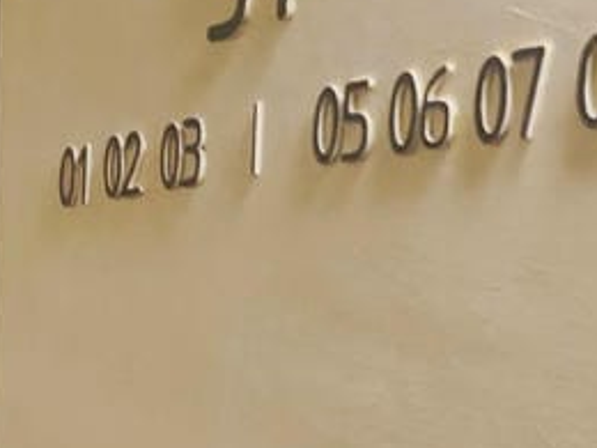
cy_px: 485
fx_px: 1828
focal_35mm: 106
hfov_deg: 17.1
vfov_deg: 13.7
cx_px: -253
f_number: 1.63
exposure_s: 1/360
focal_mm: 8.72
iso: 3200
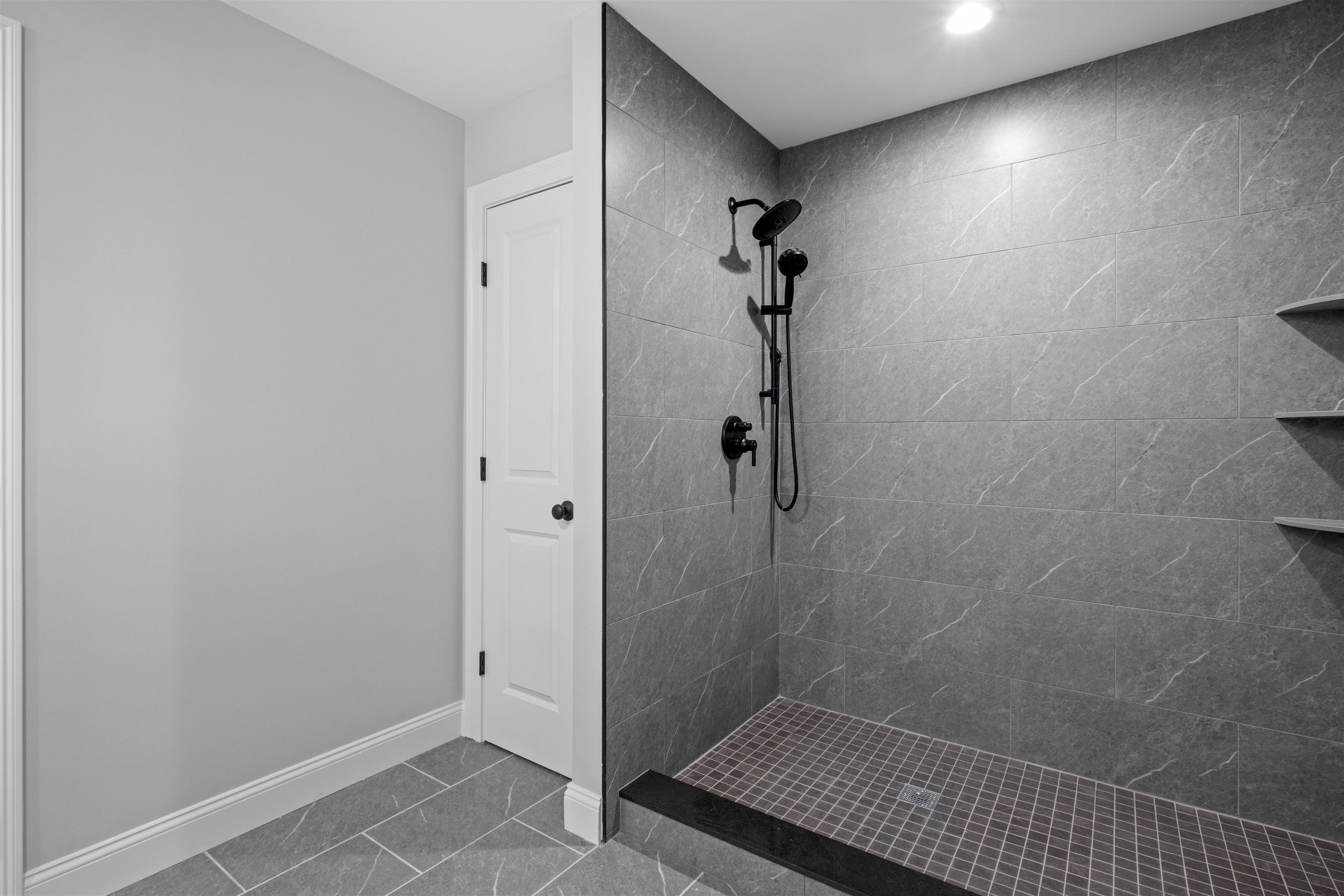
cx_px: 672
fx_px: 597
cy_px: 448
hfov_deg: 96.7
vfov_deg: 73.7
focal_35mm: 16
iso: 500
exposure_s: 1
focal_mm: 10.5
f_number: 8
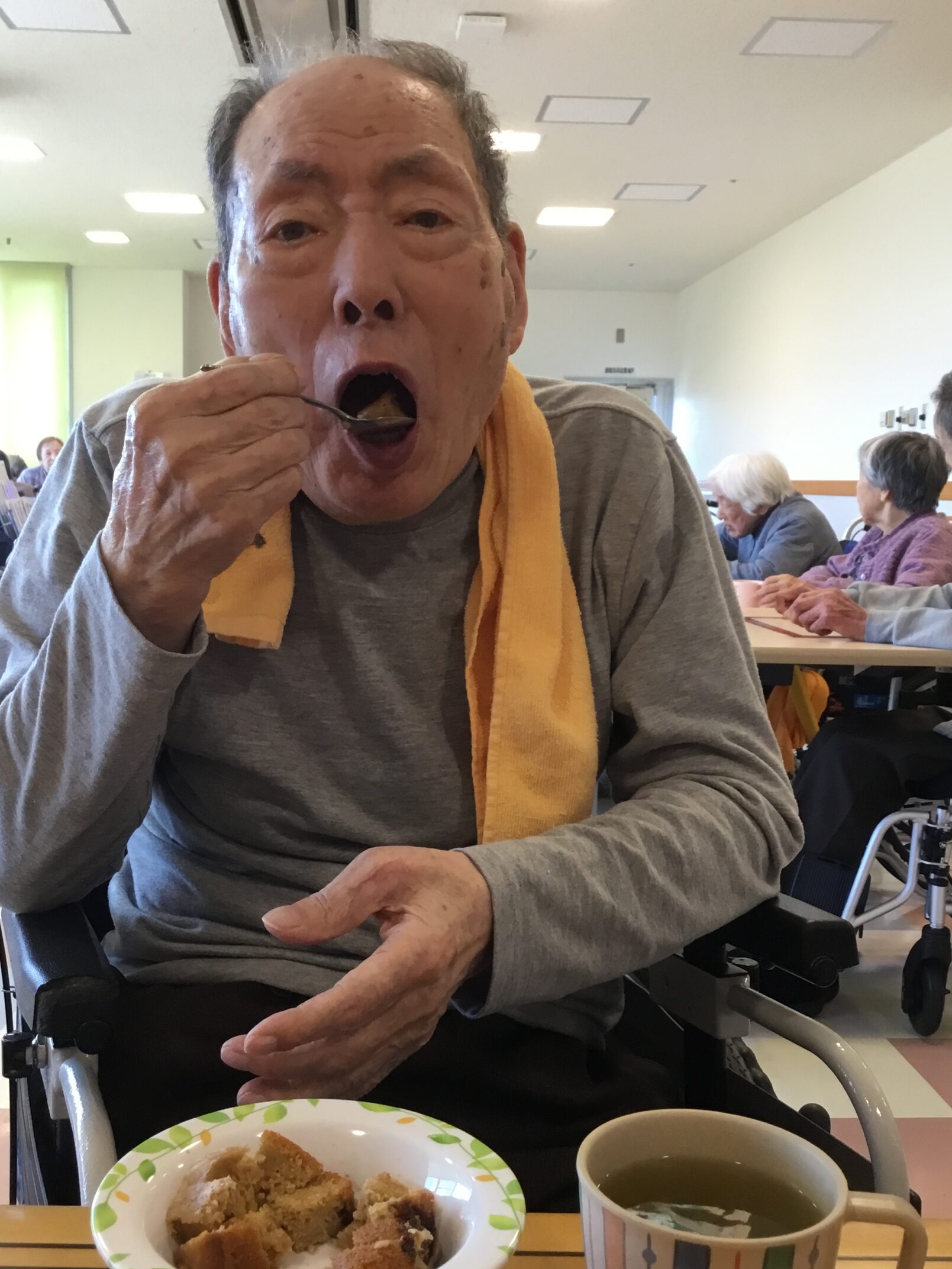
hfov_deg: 38.6
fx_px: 1357
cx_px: 417
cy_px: 636
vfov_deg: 50.1
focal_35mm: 37
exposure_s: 1/30
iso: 32
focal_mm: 3.3
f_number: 2.4
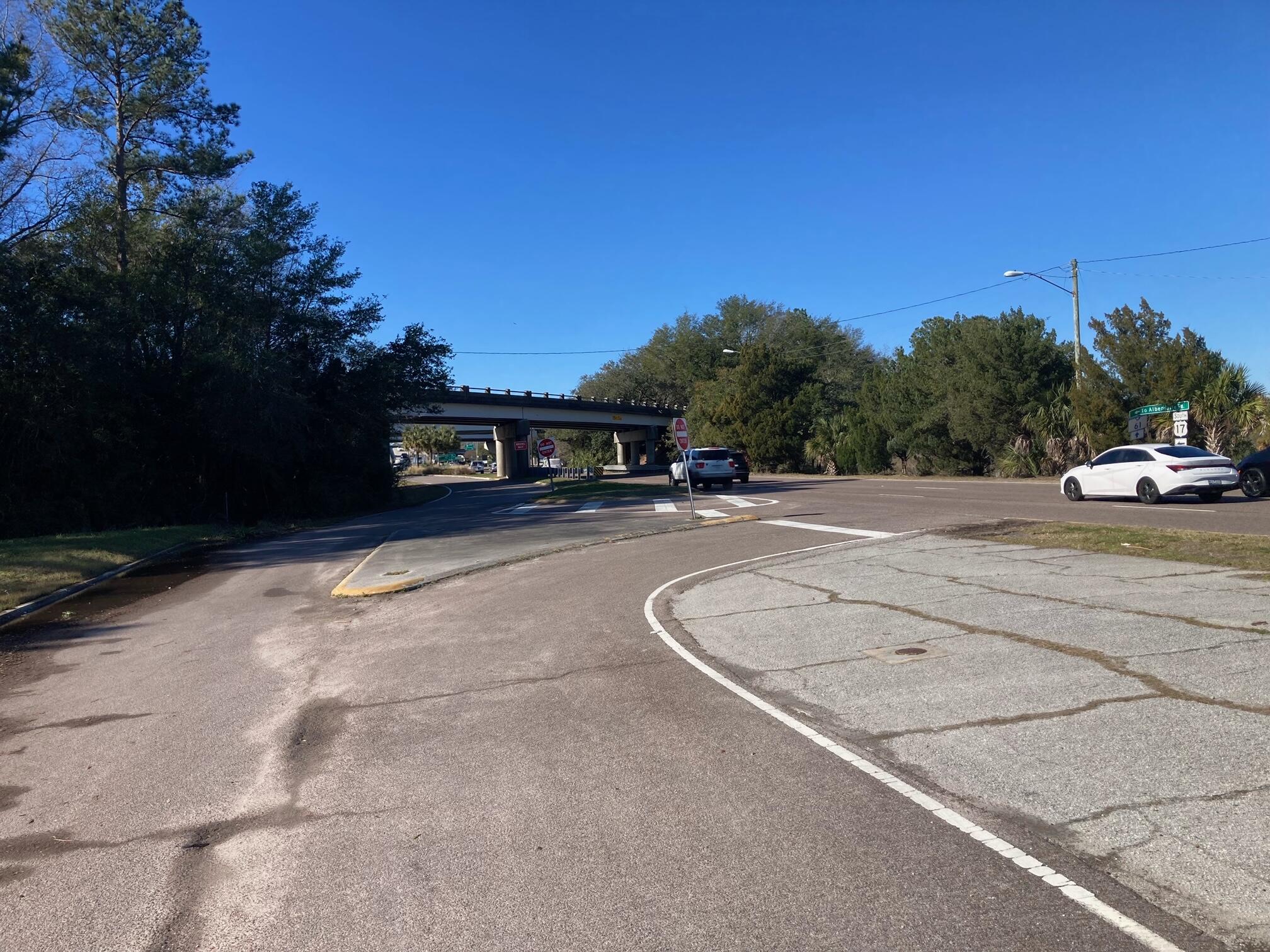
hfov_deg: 63.4
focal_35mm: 28
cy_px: 476
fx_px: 1027
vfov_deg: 49.7
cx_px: 635
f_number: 1.8
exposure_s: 1/2088
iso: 20
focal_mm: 3.99
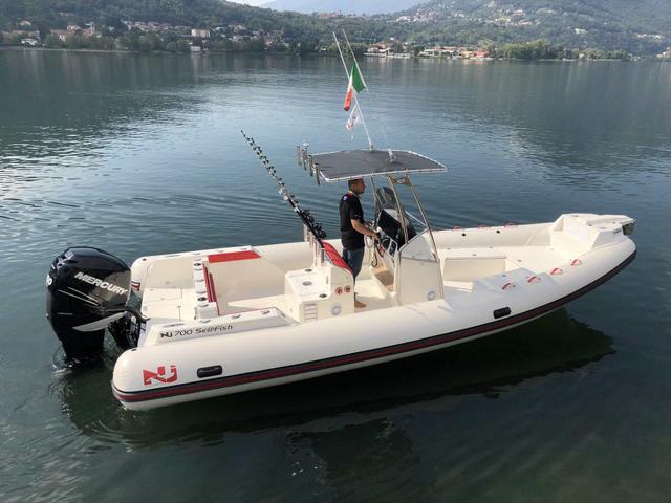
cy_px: 252
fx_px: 543
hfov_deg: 63.4
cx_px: 336
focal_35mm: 28
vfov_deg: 49.7
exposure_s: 1/4000
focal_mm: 4
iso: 20
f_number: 1.8
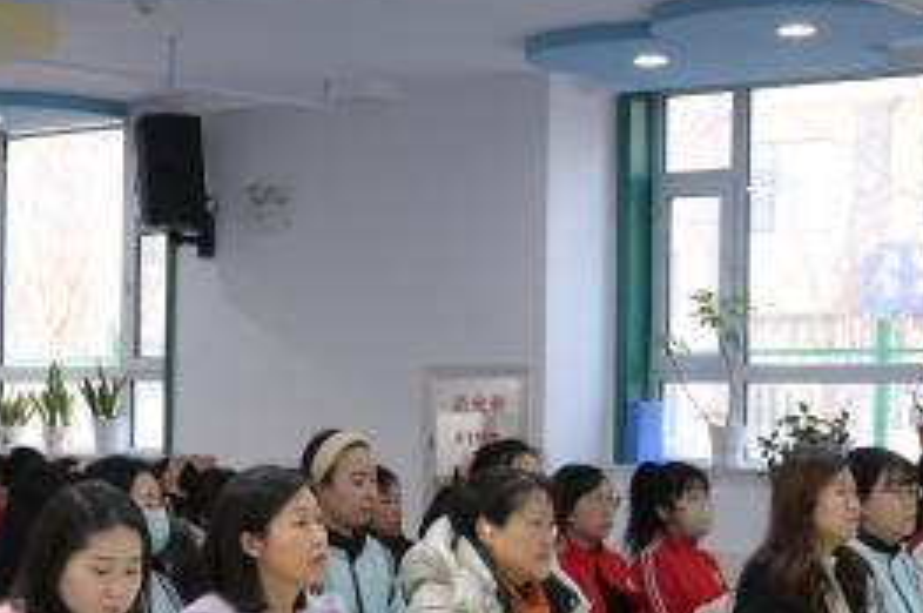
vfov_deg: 13.8
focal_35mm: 99
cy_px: 430
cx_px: 63
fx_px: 2535
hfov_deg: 20.2
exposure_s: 1/80
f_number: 5
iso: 400
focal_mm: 37
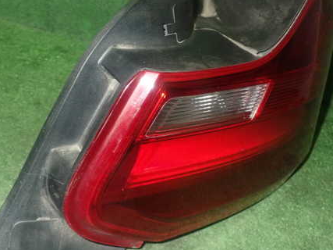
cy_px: 123
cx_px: 130
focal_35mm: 45
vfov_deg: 32.2
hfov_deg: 41.9
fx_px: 433
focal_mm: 5.79
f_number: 7.1
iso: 800
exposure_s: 1/30
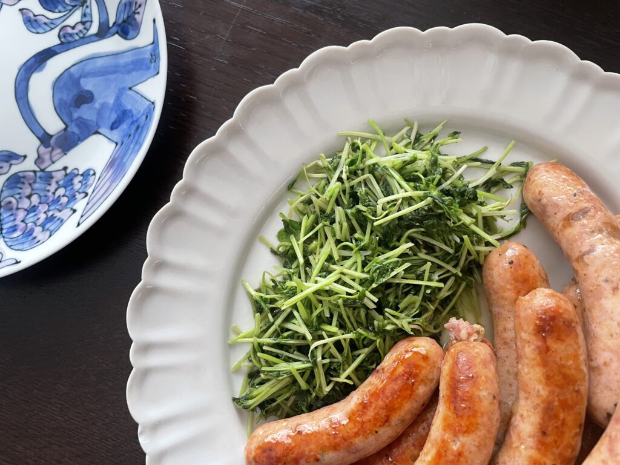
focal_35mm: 26
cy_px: 232
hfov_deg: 67.3
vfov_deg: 53.1
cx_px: 310
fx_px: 466
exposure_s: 1/60
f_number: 1.6
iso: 250
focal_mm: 4.2
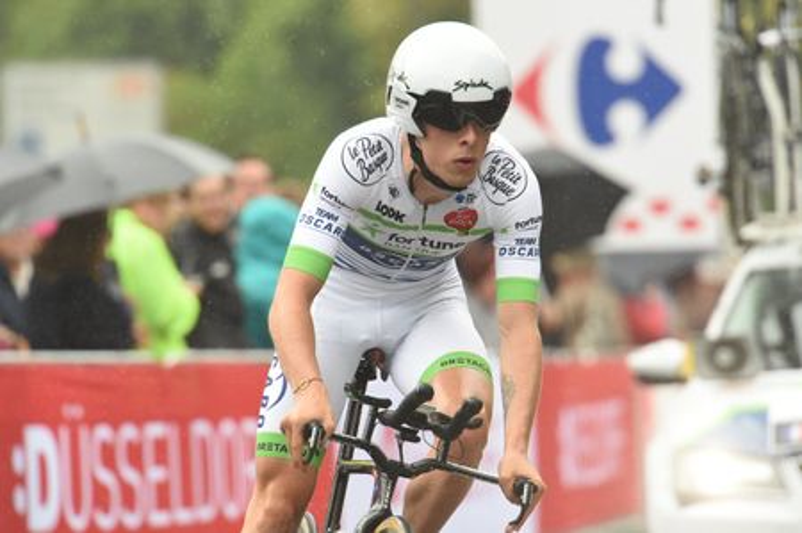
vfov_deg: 3.4
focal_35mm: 400
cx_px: 401
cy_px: 266
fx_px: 8901
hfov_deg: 5.2
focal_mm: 400
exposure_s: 1/800
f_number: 7.1
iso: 6400
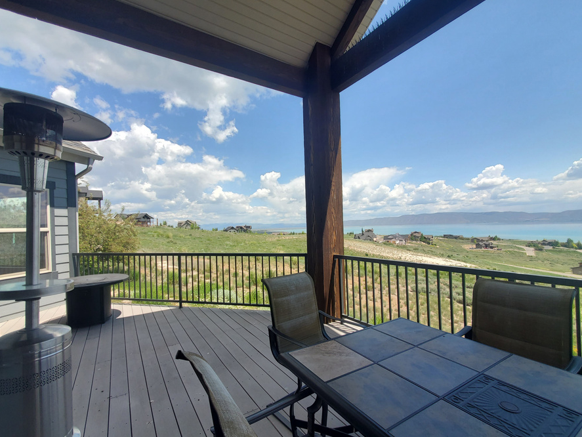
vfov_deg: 81.7
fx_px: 252
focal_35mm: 15
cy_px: 232
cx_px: 280
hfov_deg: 98.1
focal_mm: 1.8
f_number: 2.2
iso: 50
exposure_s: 1/1036
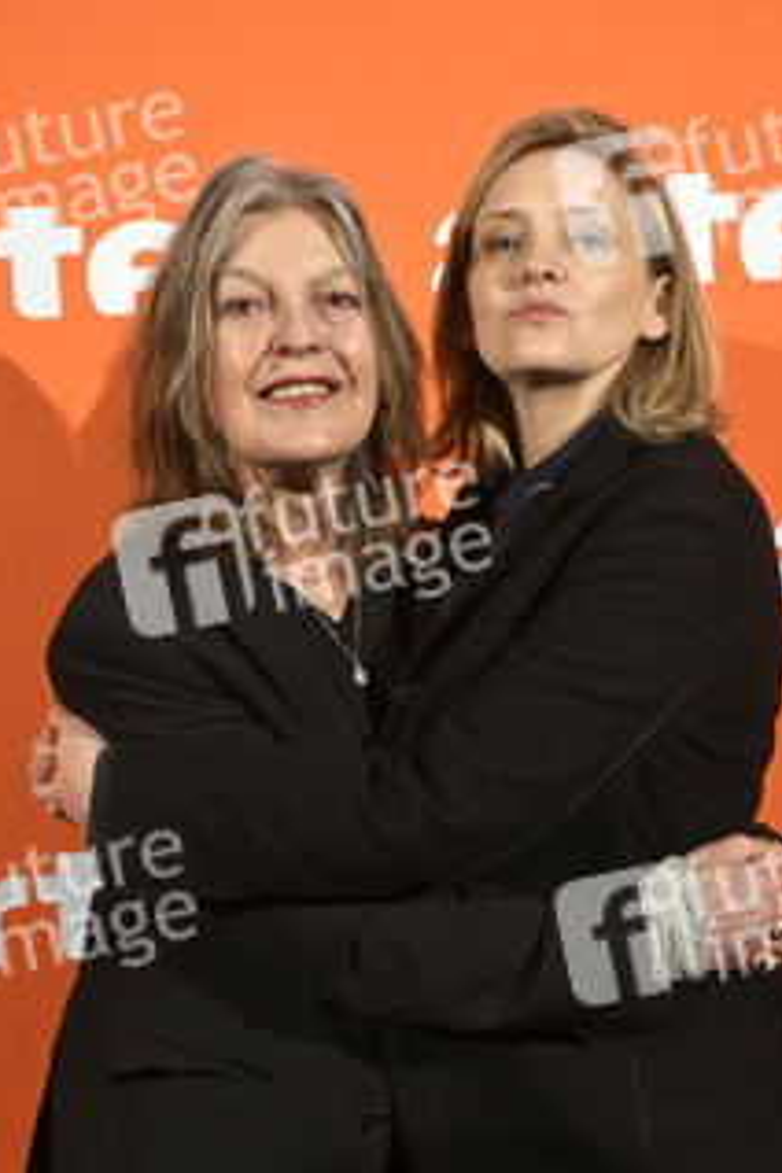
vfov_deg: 24.4
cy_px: 734
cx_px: 409
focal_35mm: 83
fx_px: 2704
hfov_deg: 16.5
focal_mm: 66
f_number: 5.6
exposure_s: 1/160
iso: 2000
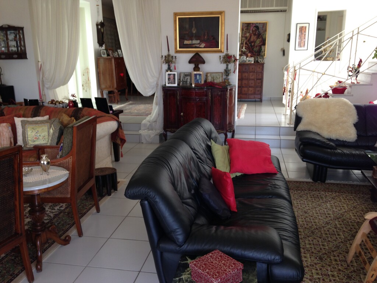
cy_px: 142
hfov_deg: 55.4
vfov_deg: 42.9
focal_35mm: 33
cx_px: 188
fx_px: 359
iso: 50
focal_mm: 4.12
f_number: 2.4
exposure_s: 1/20
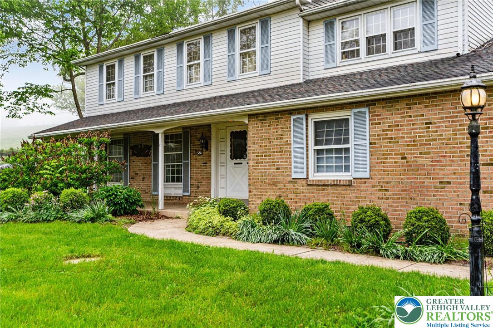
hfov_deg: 54.5
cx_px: 246
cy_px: 164
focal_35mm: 35
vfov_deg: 37.8
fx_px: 479
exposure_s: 1/400
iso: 320
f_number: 3.5
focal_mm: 35
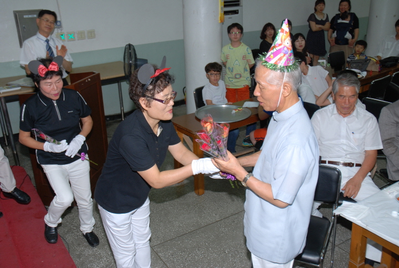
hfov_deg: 53.0
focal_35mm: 36
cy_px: 134
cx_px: 200
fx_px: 400
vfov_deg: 37.0
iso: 200
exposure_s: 1/60
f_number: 6.3
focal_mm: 24
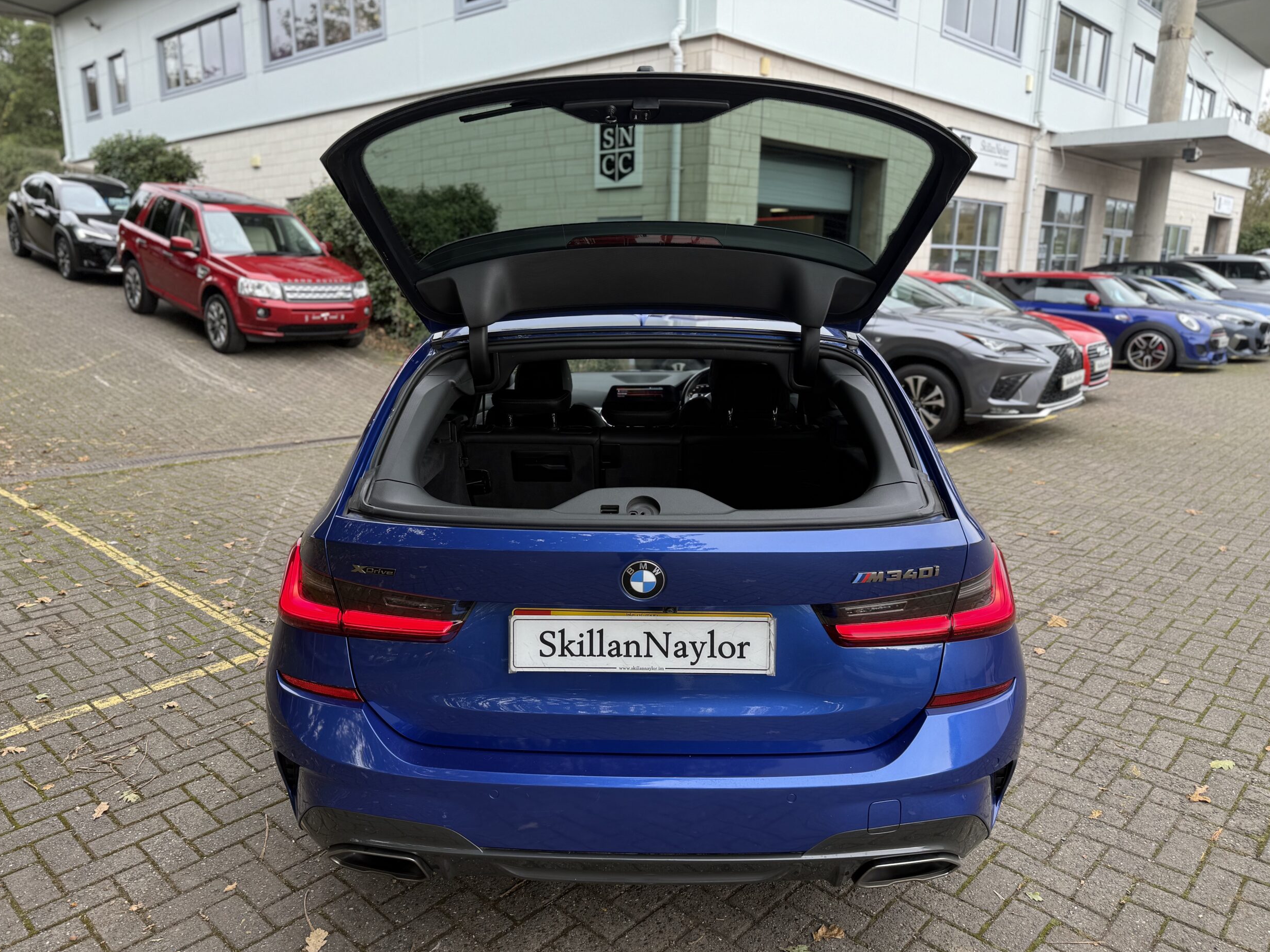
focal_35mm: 25
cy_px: 492
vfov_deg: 54.9
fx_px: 917
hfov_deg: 69.4
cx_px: 615
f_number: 1.78
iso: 64
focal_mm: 6.76
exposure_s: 1/178
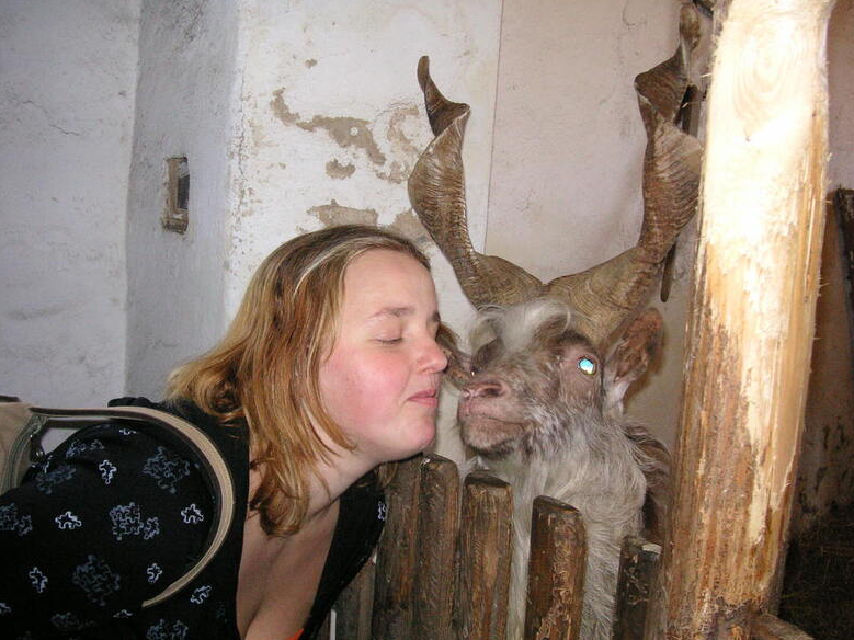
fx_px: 937
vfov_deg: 37.7
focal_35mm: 38
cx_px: 418
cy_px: 316
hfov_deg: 49.0
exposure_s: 1/45
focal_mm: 6.1
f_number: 2.8
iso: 160
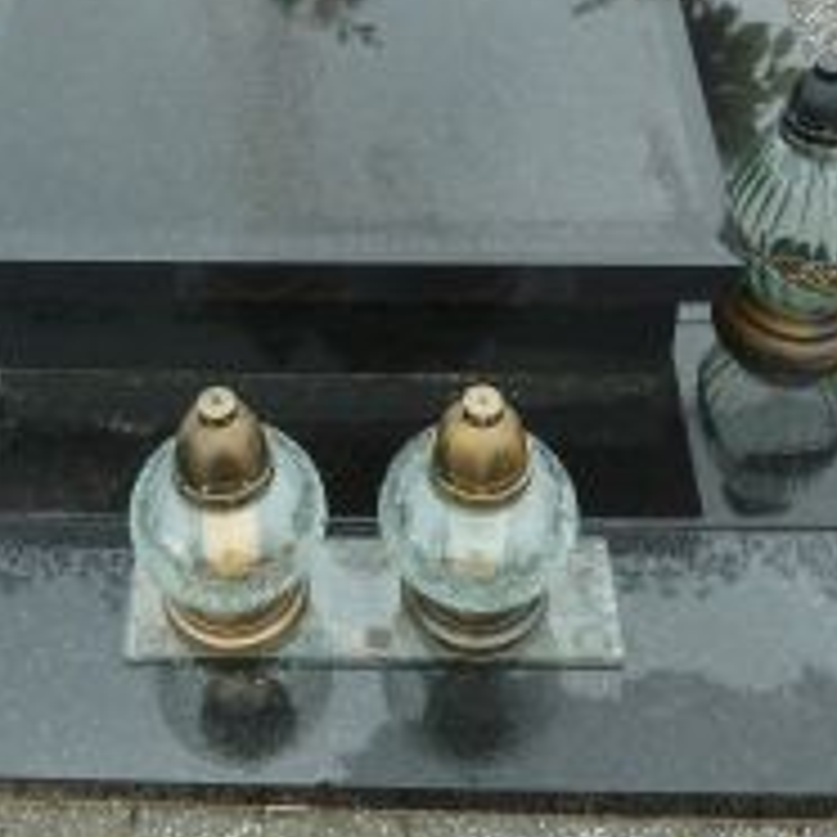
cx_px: 297
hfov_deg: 29.9
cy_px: -108
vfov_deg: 27.3
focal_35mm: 57
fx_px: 1559
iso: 80
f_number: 4
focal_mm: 4.1
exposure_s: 1/125
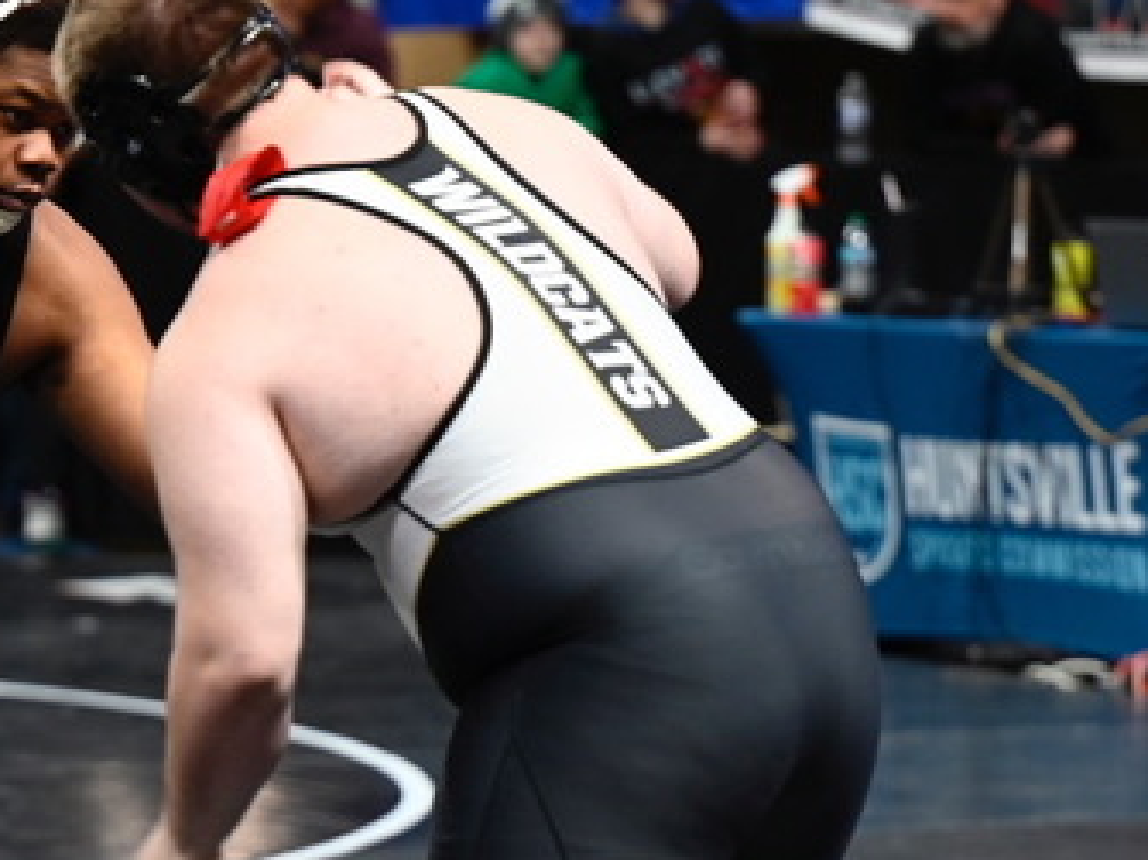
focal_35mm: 309
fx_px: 10244
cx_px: 209
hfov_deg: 6.4
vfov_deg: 4.8
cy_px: 639
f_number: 2.8
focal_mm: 105
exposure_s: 1/125
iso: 800
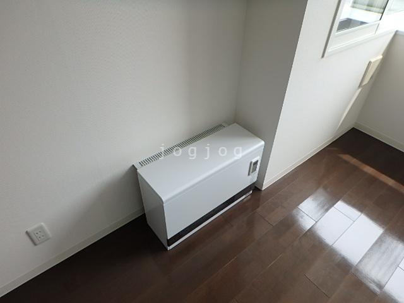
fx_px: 268
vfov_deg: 58.9
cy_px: 152
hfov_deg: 73.9
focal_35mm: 23
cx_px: 202
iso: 125
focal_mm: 4
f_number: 3.8
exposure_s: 1/80
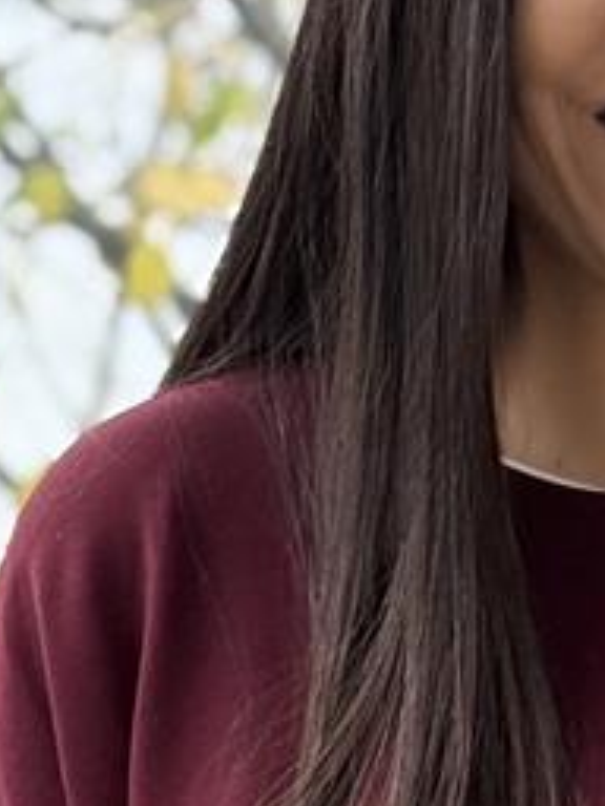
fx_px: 5826
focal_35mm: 250
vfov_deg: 7.7
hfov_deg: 5.9
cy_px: 1333
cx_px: 775
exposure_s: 1/243
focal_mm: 6.76
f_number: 1.78
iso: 125
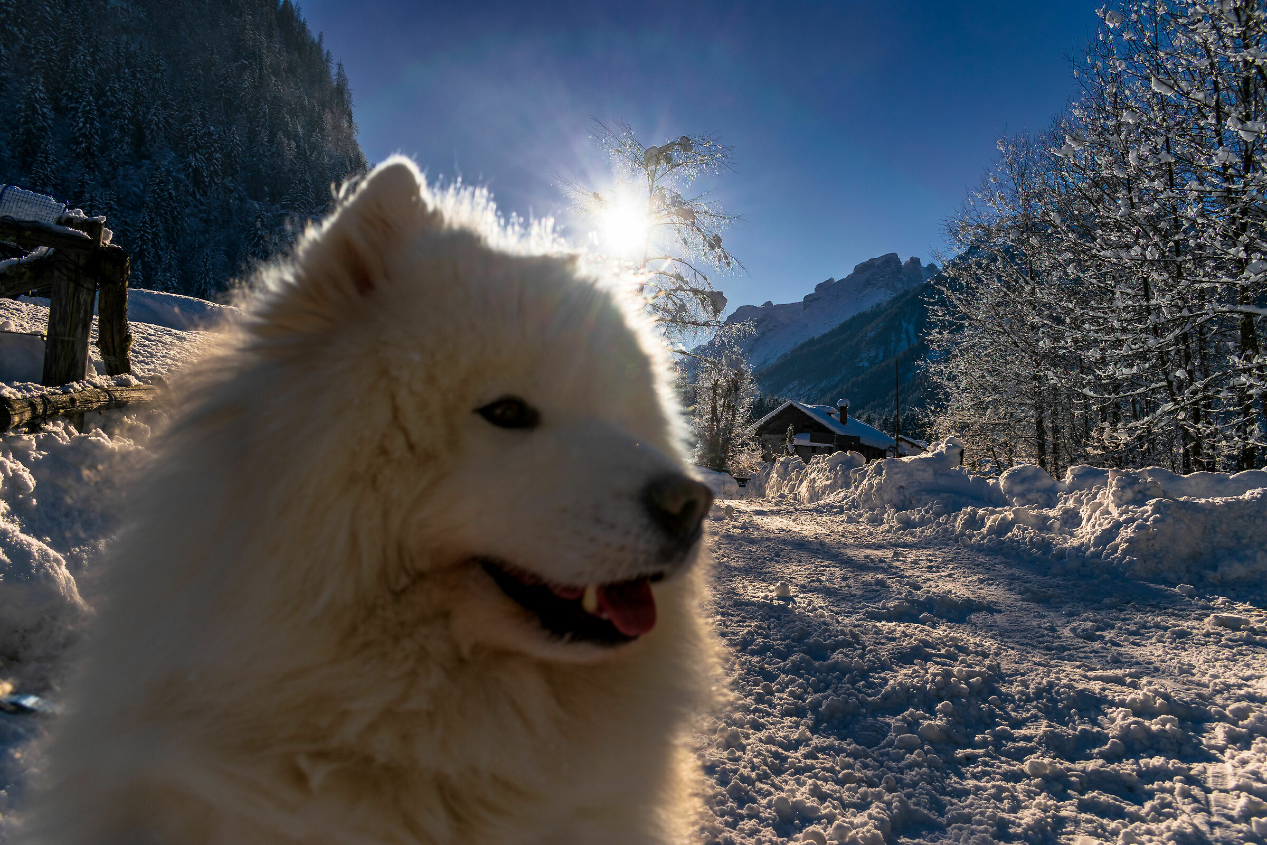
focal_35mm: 27
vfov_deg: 47.9
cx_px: 634
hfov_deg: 67.4
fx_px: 950
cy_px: 422
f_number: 8
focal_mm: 18
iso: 100
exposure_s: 1/1250
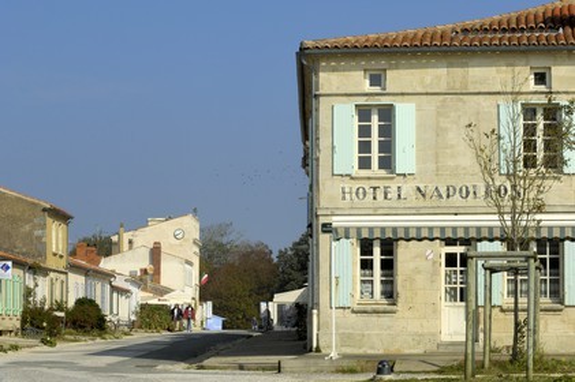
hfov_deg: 17.1
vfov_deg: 11.4
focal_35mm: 120
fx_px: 1915
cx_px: 288
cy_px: 191
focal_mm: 80
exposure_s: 1/160
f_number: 13
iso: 100
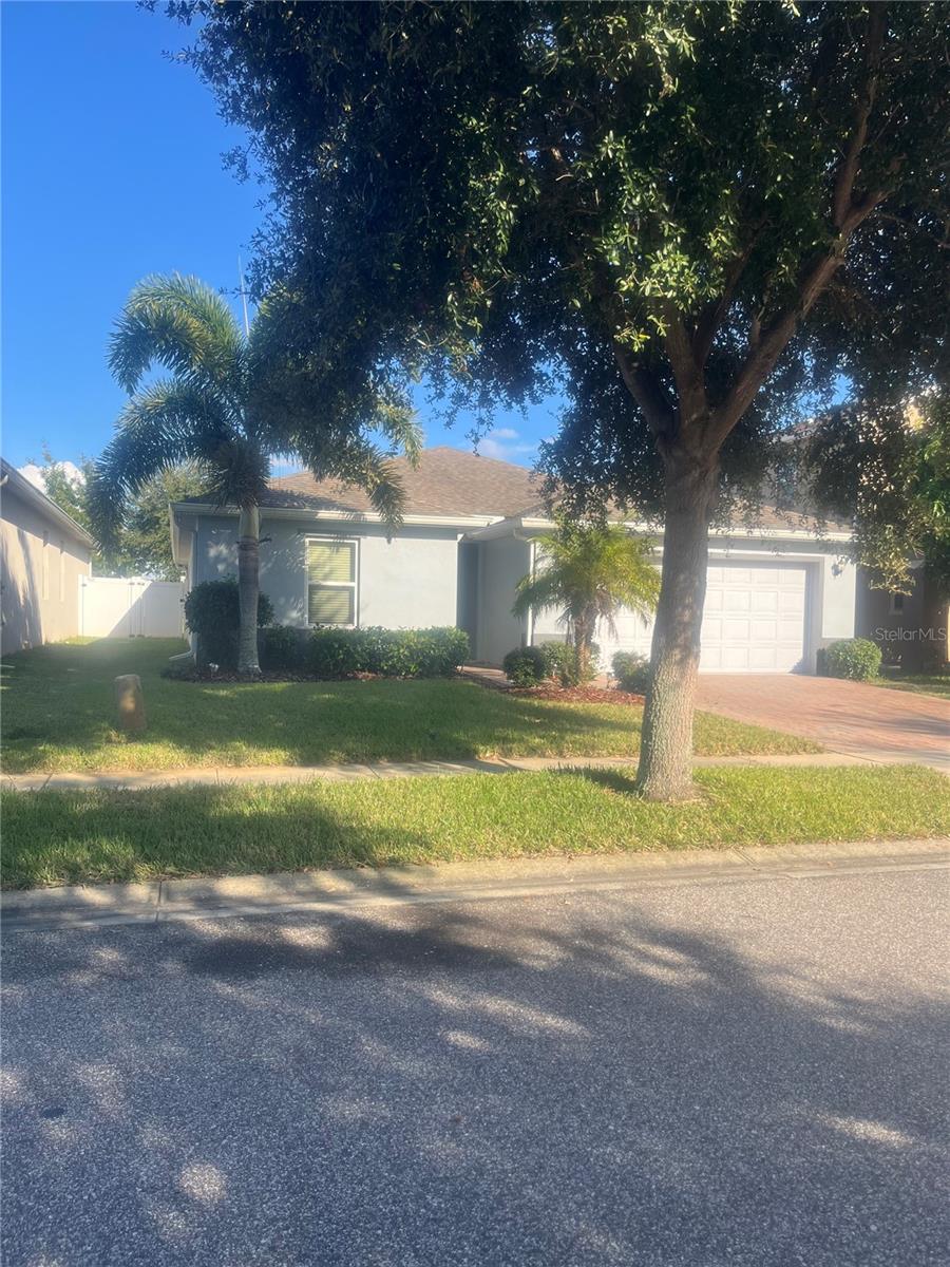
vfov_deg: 67.3
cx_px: 475
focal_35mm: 26
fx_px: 951
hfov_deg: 53.1
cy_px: 634
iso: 50
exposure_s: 1/1389
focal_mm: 5.1
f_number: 1.6
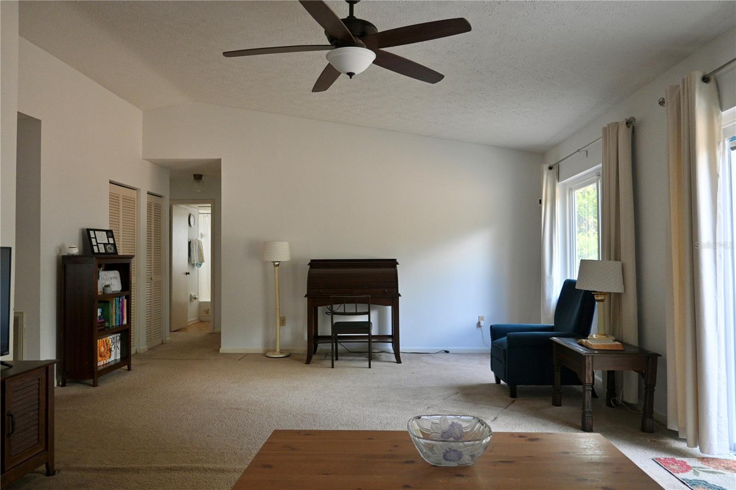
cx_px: 368
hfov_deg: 73.8
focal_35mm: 24
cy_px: 245
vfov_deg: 53.1
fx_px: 491
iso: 720
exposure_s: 1/125
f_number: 3.5
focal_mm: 16
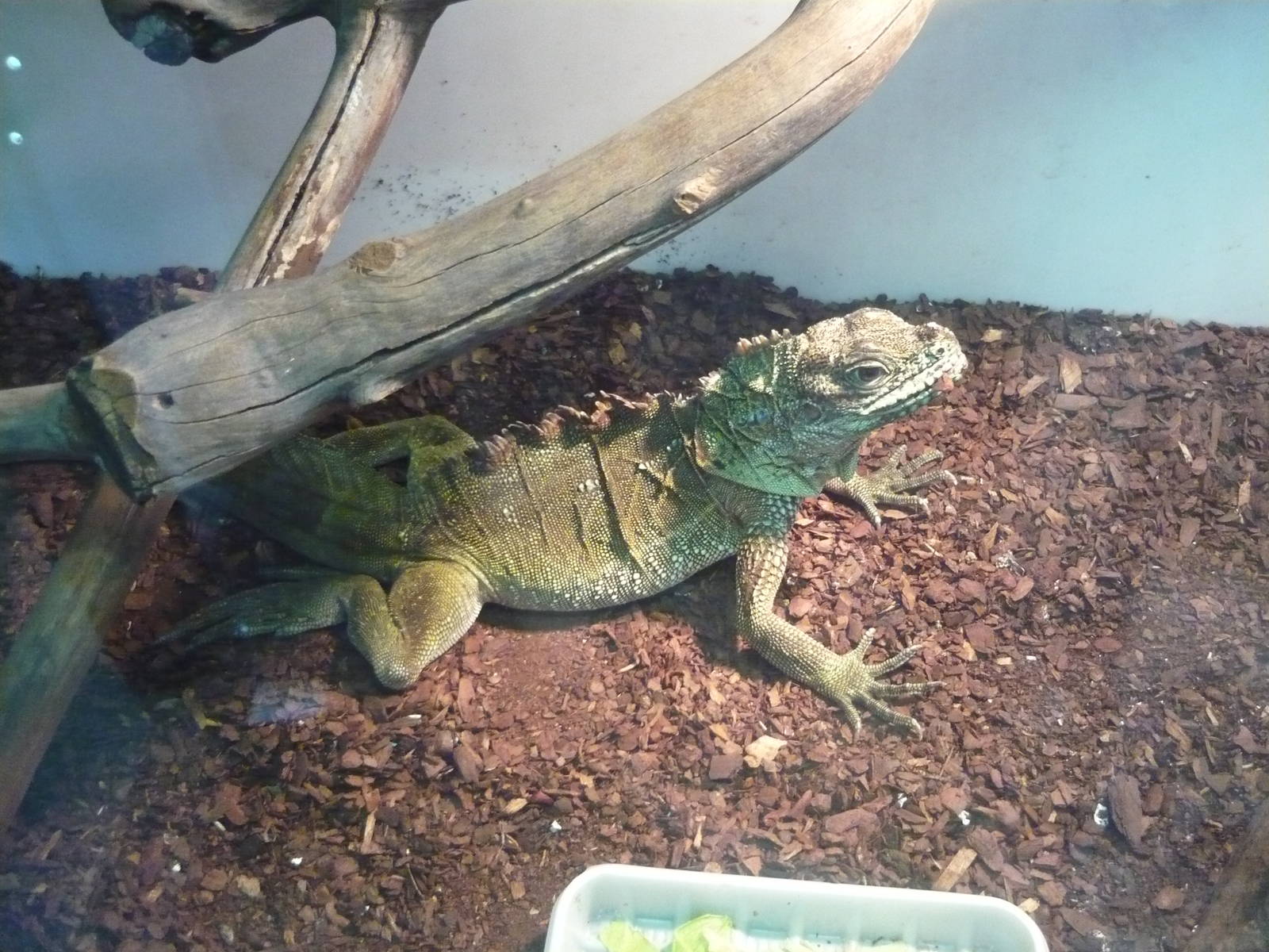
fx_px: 1210
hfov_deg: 55.4
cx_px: 634
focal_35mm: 33
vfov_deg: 42.9
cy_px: 476
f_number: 2.8
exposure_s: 1/50
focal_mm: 5.5
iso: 800
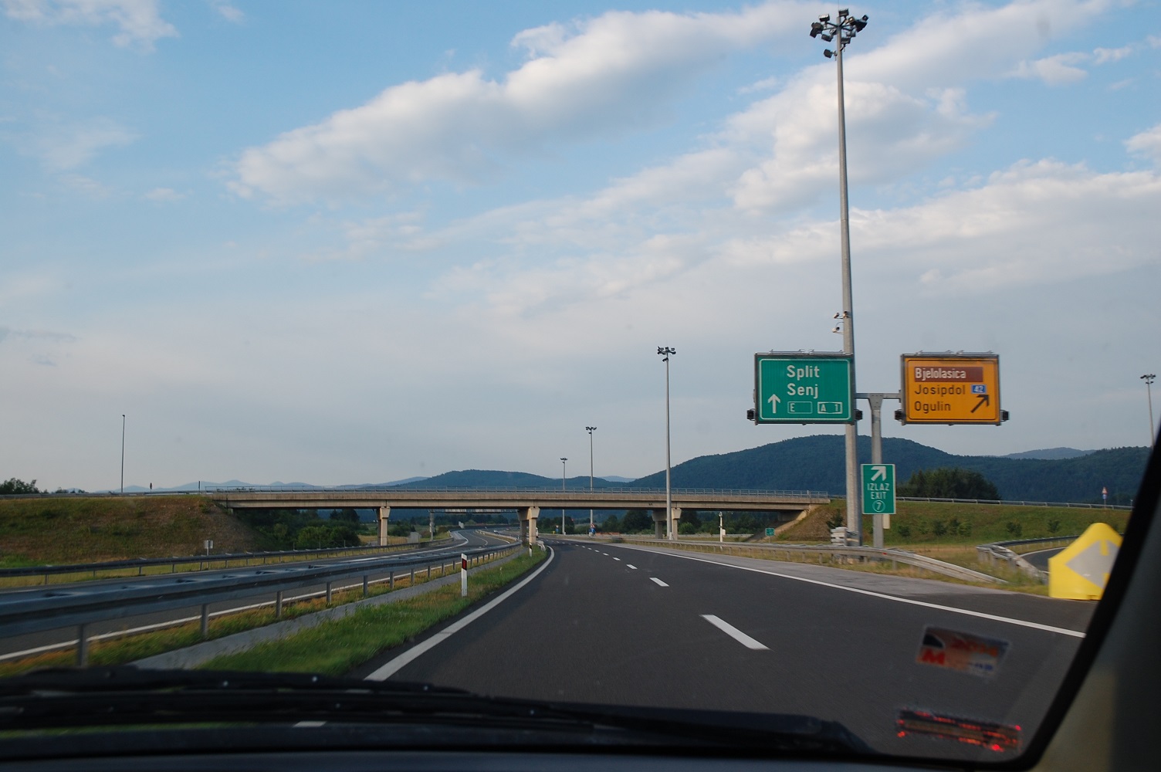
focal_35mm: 38
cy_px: 386
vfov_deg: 35.4
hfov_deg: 51.3
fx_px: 1208
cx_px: 580
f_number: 6.3
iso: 200
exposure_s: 1/160
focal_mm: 25
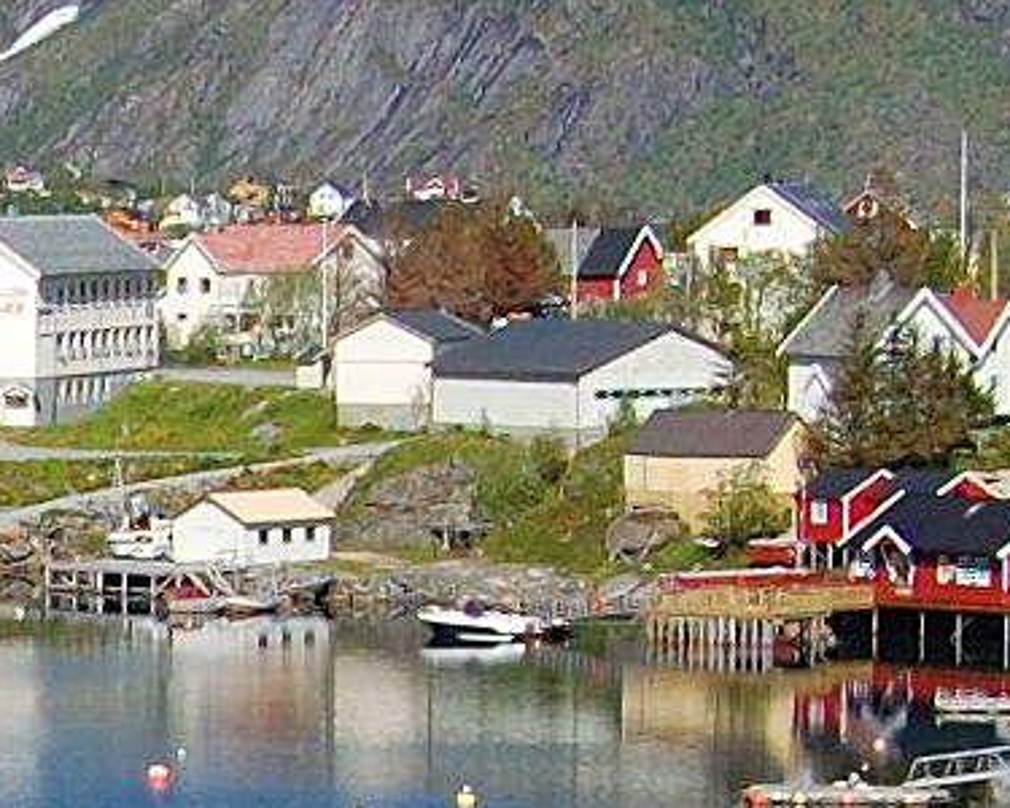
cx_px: -999
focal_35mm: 203
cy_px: 1010
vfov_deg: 7.5
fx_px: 6068
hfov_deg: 9.0
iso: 200
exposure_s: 1/125
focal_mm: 18
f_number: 9
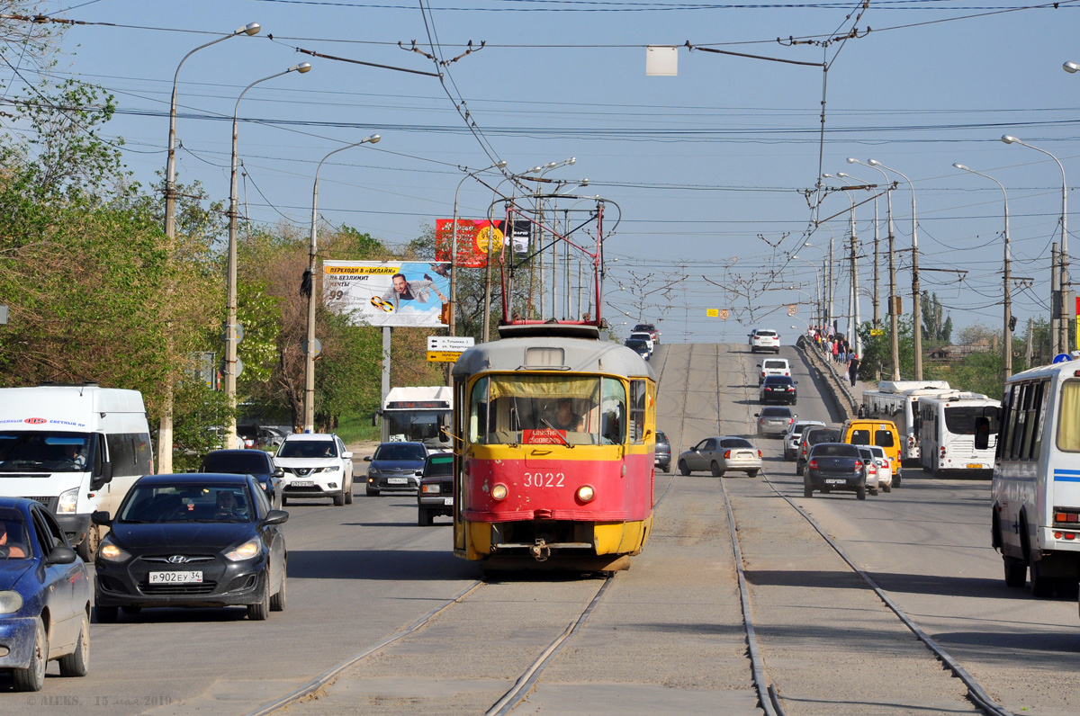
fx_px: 4717
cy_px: 358
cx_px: 540
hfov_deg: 13.1
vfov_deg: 8.7
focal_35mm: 158
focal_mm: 105
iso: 200
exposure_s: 1/640
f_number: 9
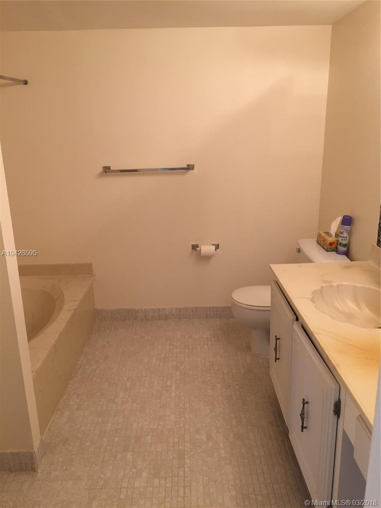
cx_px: 190
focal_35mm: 29
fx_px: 426
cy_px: 254
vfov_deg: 61.7
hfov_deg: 48.2
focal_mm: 4.15
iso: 80
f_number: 2.2
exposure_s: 1/30
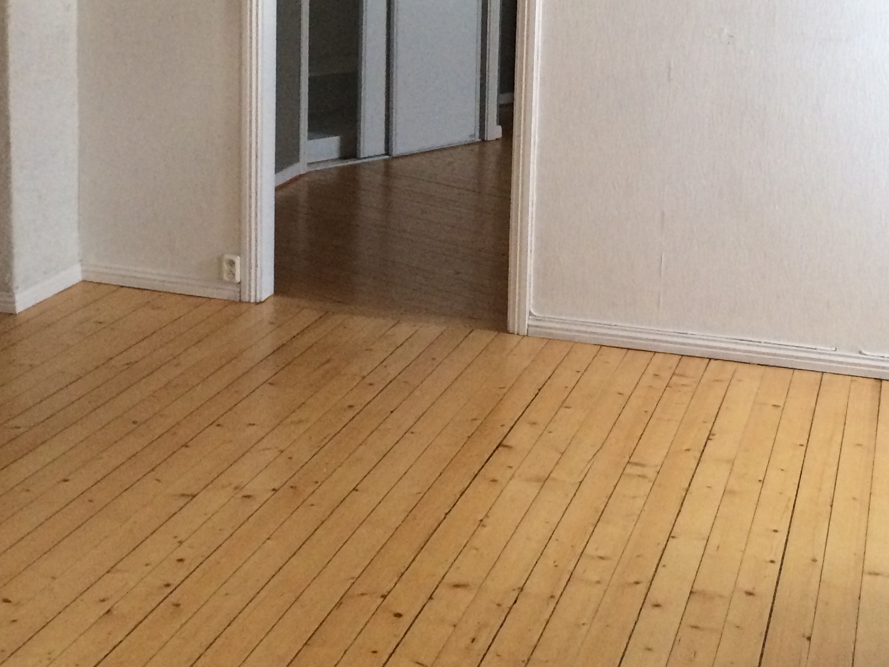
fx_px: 1541
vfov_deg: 24.0
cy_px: 122
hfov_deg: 32.2
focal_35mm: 60
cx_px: 444
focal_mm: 4.15
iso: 320
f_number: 2.2
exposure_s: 1/33
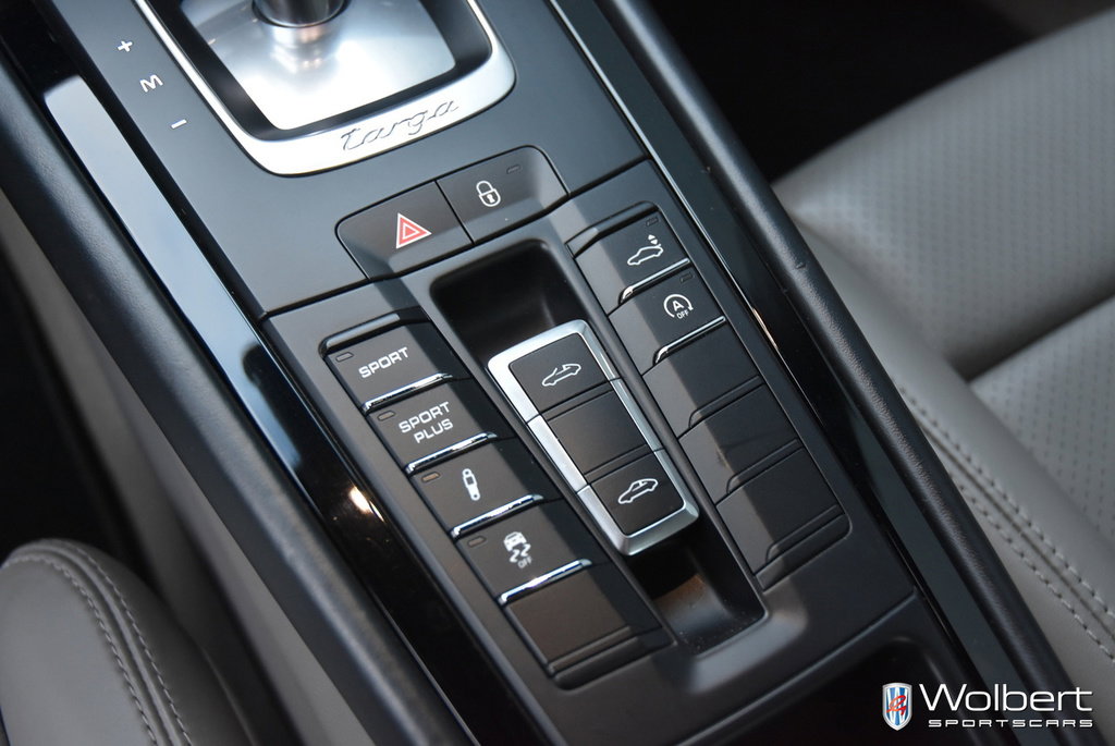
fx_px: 1442
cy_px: 373
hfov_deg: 42.3
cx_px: 558
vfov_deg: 29.0
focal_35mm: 46
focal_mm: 31
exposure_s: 1/60
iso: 1250
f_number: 4
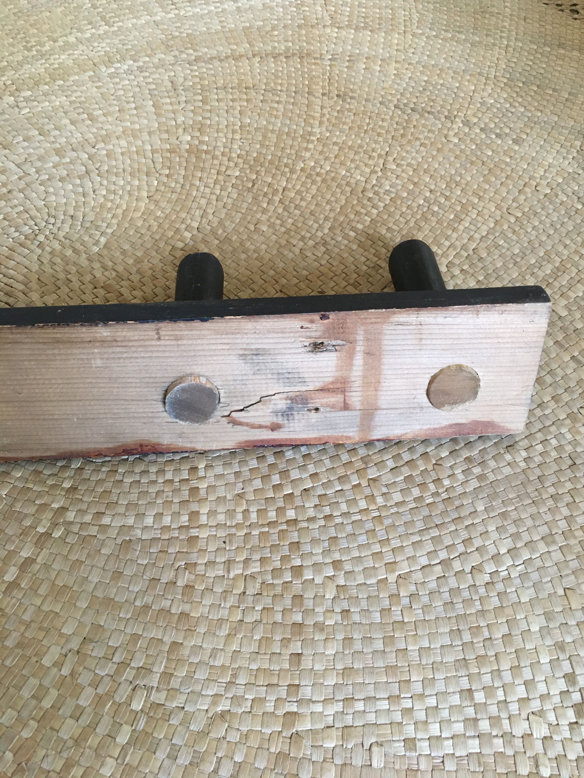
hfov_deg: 48.2
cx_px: 292
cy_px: 389
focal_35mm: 29
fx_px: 652
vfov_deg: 61.7
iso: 200
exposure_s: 1/33
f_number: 2.2
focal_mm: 4.15
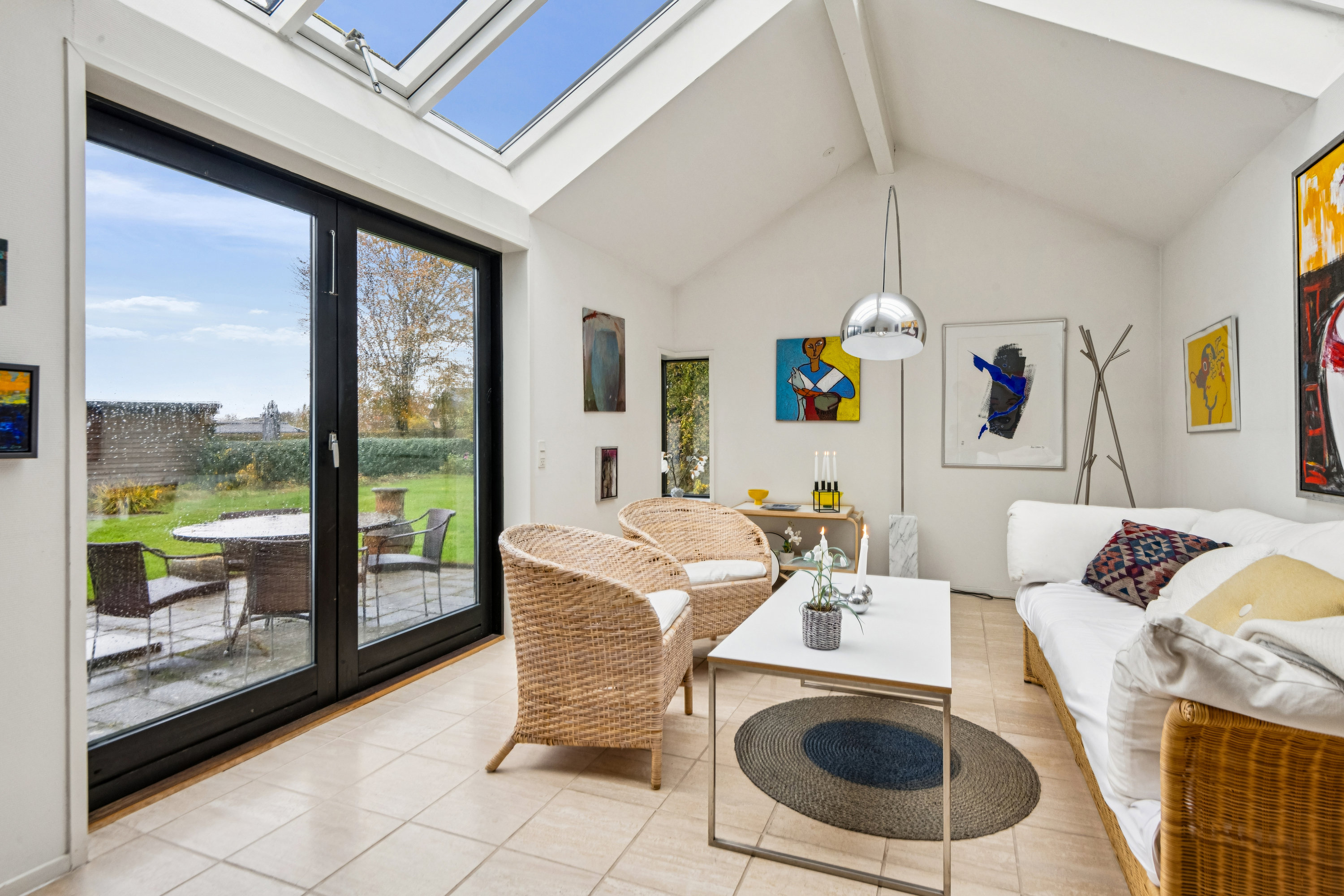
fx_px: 672
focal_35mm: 18
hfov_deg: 90.0
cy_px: 448
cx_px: 672
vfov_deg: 67.4
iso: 800
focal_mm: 18
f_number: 11
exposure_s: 1/50
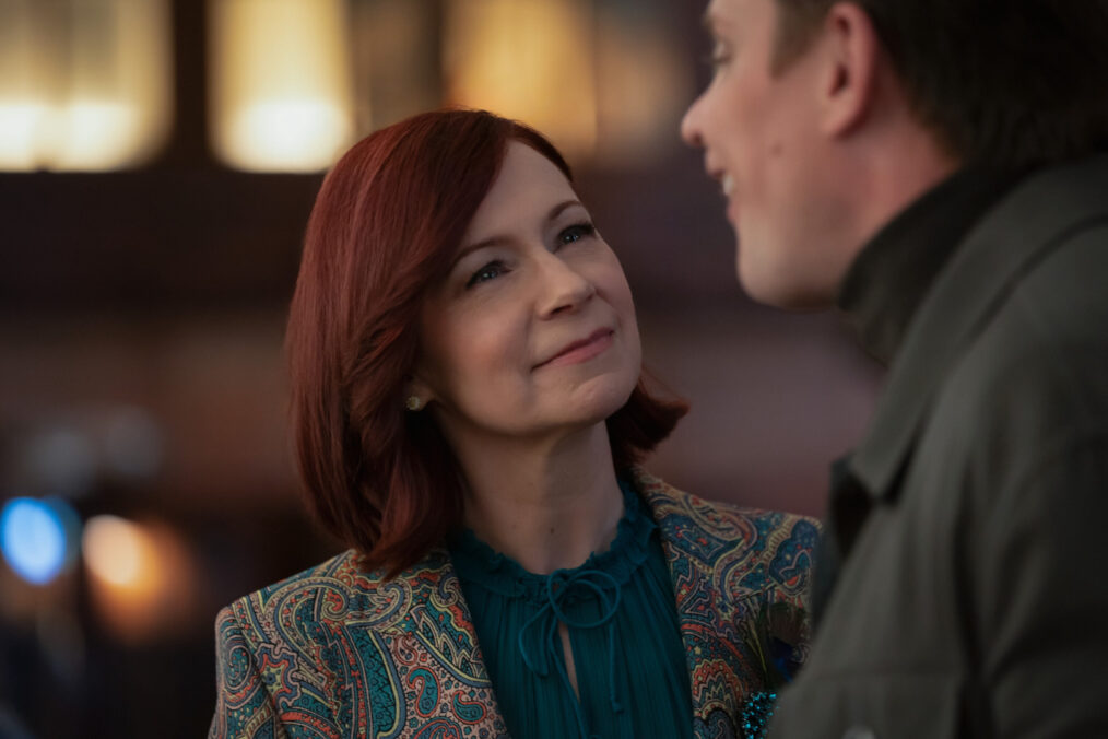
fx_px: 5324
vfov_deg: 7.9
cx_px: 554
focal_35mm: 173
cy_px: 370
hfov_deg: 11.9
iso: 1600
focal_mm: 173
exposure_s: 1/160
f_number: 3.2
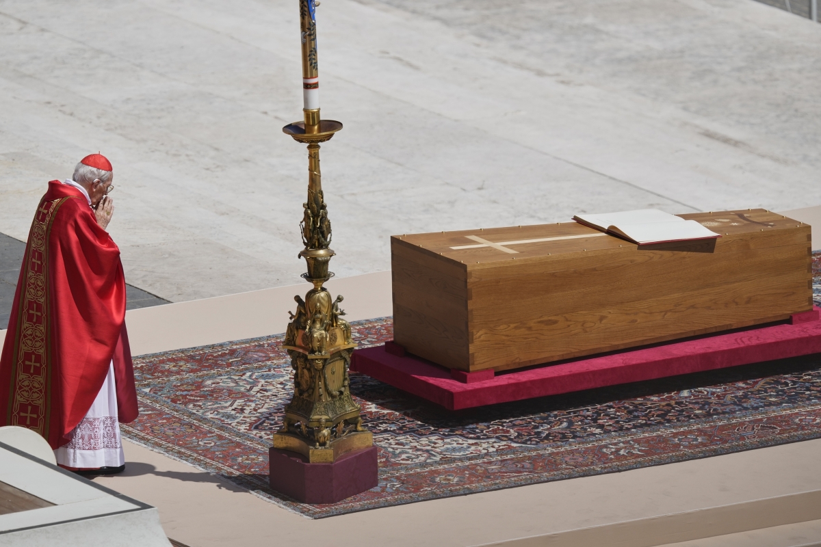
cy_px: 274
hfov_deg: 3.4
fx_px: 13682
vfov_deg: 2.3
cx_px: 410
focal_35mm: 600
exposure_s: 1/3200
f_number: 5.6
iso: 400
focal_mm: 600
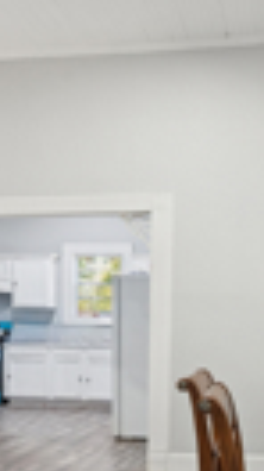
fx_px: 624
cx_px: 162
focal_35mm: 50
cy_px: 425
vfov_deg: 38.5
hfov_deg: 23.8
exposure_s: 1/8
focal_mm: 14
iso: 400
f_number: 9
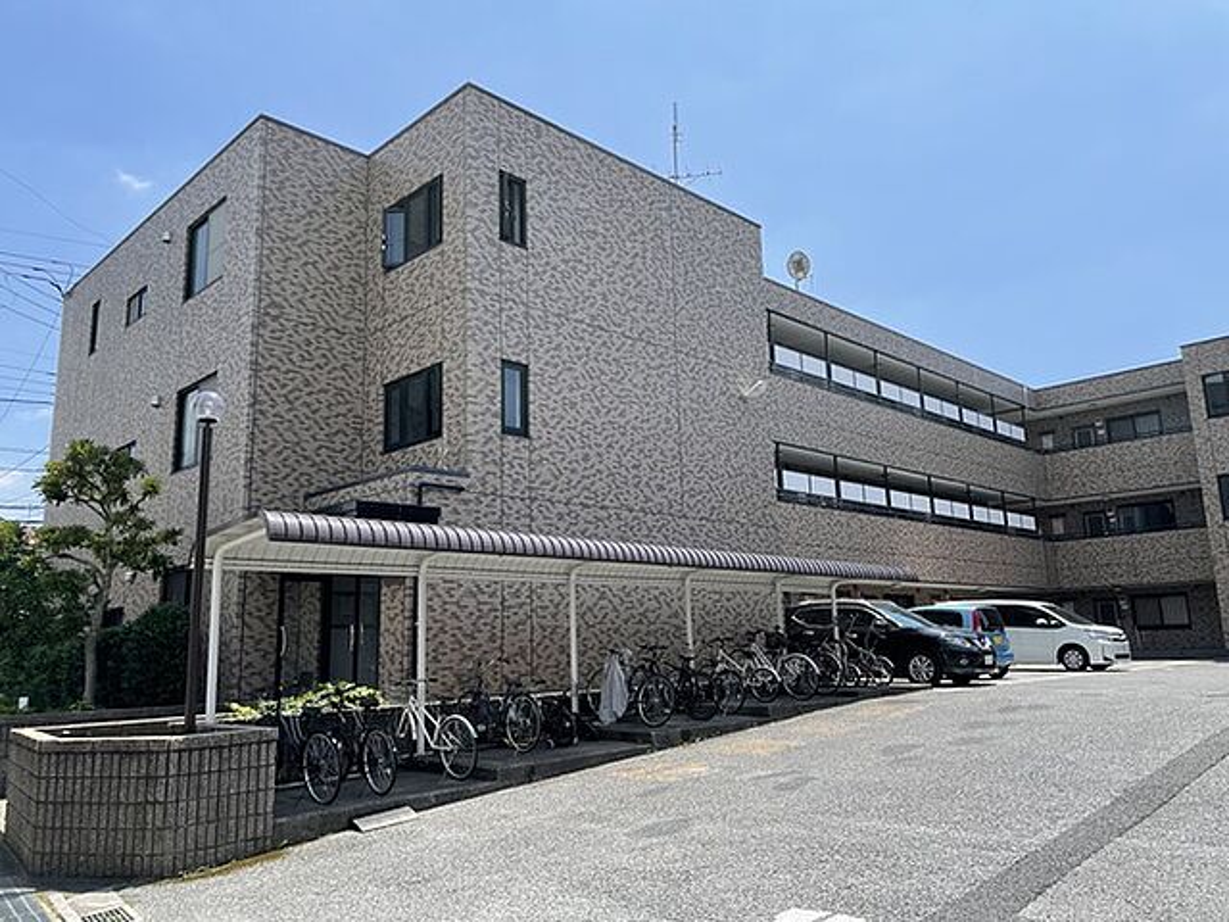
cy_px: 461
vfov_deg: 53.1
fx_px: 923
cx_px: 614
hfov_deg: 67.3
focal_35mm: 26
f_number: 1.6
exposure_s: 1/2817
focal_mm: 4.2
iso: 32
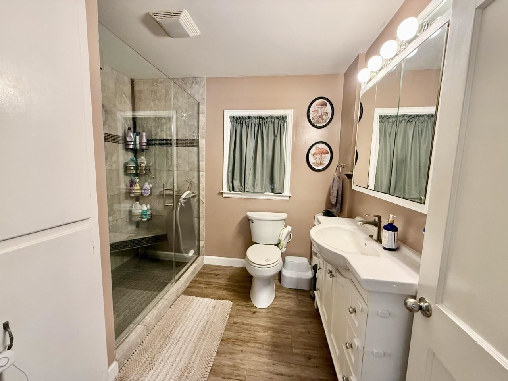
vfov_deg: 85.7
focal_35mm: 14
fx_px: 205
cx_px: 254
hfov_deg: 102.1
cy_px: 190
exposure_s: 1/82
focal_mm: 2.22
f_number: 2.2
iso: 320
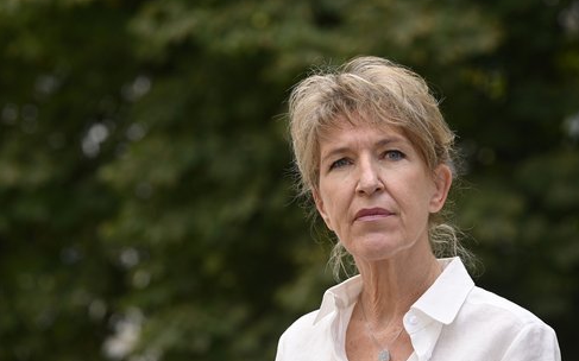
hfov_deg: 10.0
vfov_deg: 6.3
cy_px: 167
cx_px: 295
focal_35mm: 209
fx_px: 3297
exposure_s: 1/640
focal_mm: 200
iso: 500
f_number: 7.1
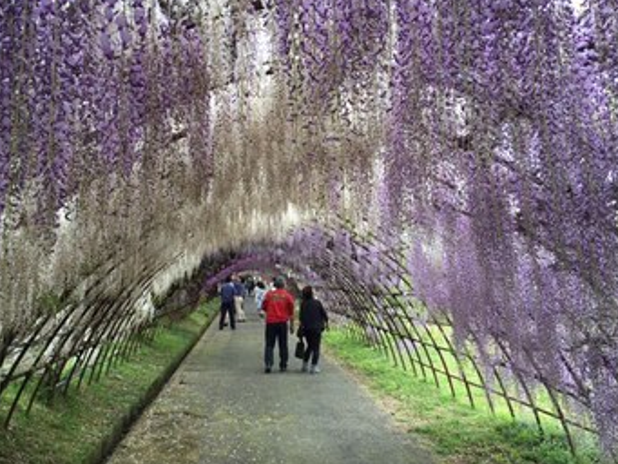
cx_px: 272
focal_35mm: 34
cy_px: 221
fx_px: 607
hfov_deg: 53.8
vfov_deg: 41.8
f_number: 2.2
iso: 32
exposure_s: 1/211
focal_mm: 4.15
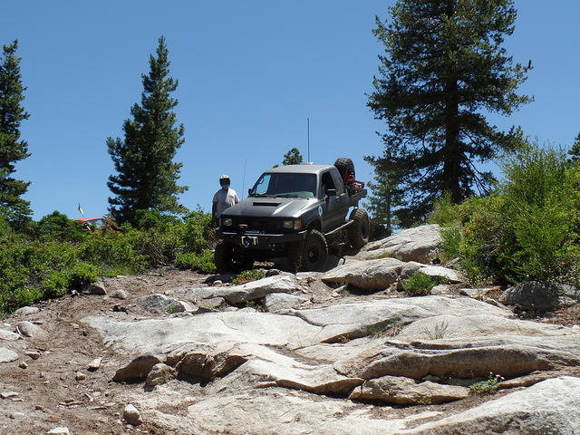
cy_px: 218
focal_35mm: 42
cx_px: 290
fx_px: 704
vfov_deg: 34.3
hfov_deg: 44.8
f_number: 3.2
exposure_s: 1/1000
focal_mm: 7.5
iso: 80
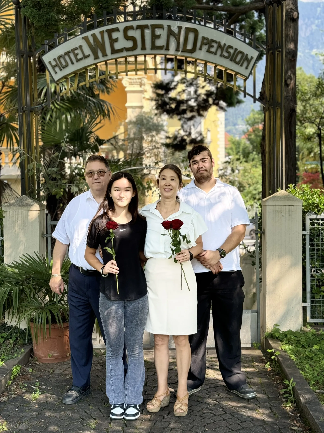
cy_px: 216
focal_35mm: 48
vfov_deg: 39.7
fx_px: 599
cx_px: 162
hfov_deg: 30.3
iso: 64
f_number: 1.78
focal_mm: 6.76
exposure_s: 1/522
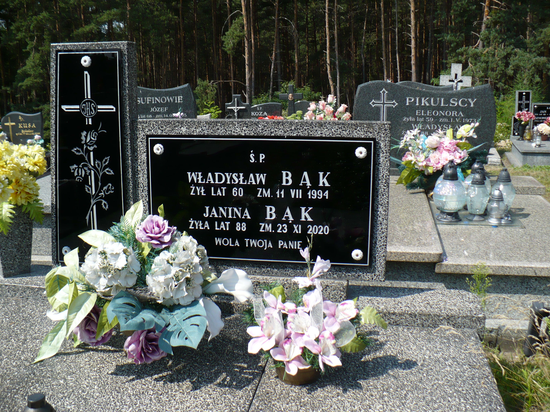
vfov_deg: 38.7
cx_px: 275
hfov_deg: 50.1
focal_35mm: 37
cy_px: 206
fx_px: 588
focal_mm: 6.1
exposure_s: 1/1300
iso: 100
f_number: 2.8
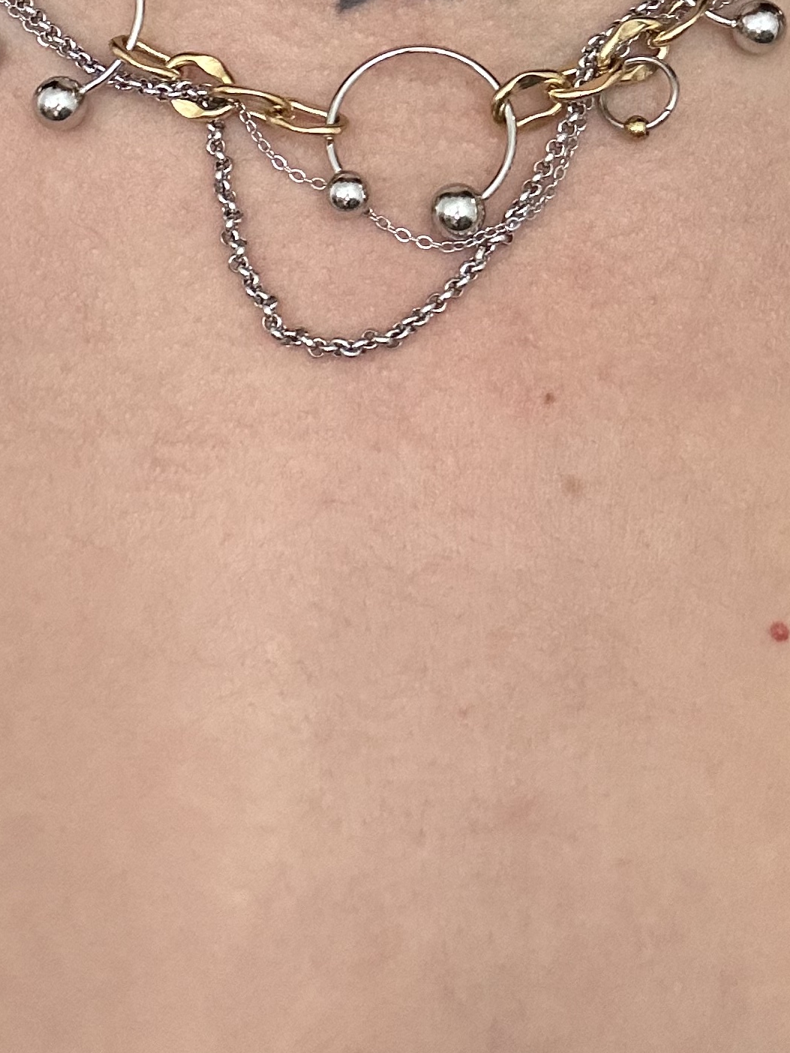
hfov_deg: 22.2
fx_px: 2008
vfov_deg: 27.5
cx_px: 365
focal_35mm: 66
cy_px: -26
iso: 400
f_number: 1.9
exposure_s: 1/36
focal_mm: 2.69
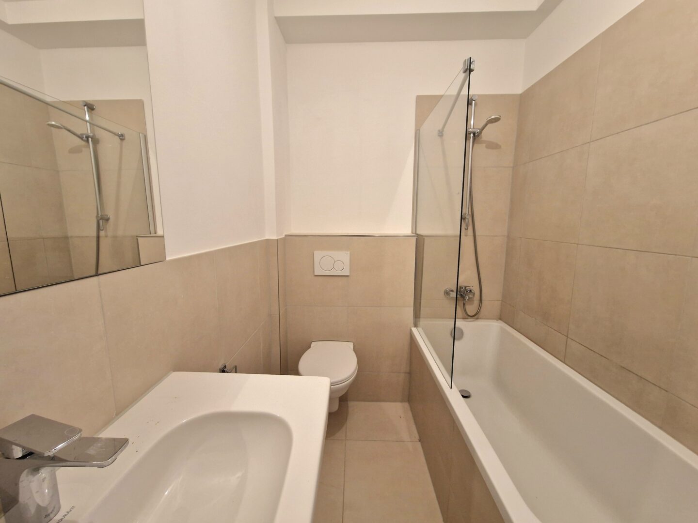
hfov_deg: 106.2
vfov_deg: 89.9
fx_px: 262
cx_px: 349
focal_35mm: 13
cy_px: 262
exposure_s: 1/33
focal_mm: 2.2
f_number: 2.2
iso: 320
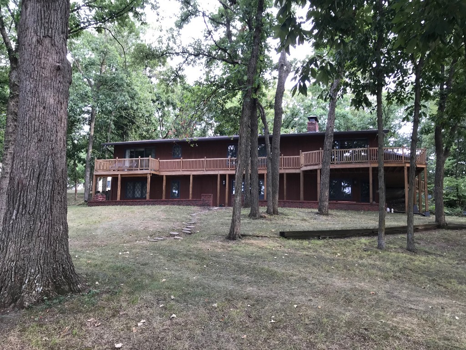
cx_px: 233
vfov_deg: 49.7
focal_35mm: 28
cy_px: 175
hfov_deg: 63.4
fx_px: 377
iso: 32
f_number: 1.8
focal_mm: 3.99
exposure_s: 1/60
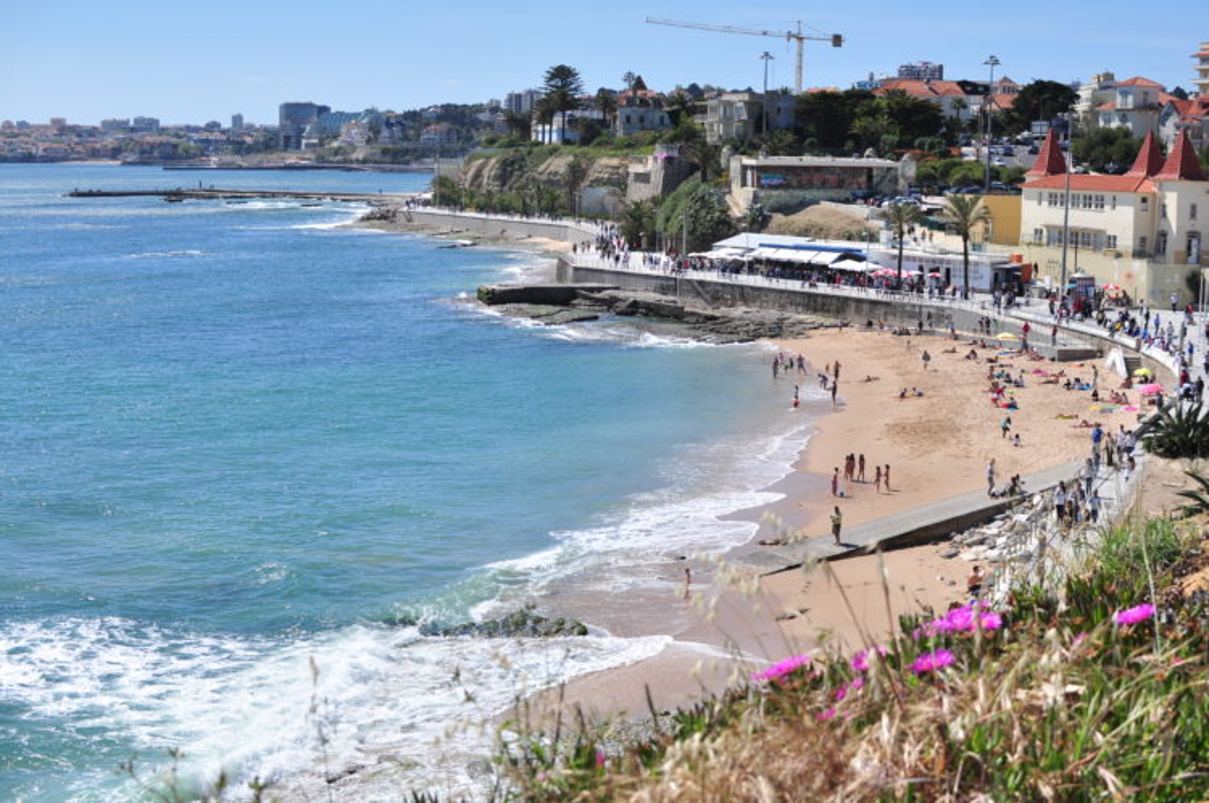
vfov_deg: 25.7
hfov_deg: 37.9
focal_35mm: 52
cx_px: 604
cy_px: 402
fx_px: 1761
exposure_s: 1/2500
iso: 200
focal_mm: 35
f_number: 4.5
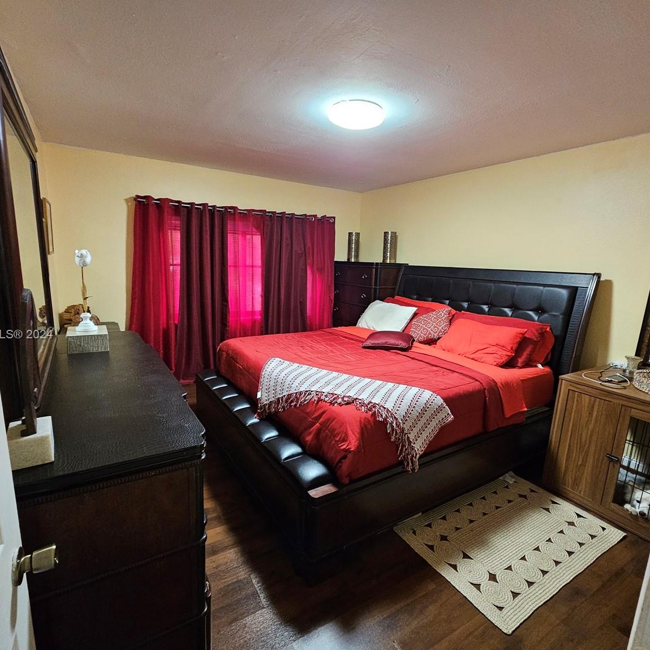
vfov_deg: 87.4
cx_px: 325
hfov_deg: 87.4
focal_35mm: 16
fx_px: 340
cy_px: 335
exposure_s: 1/30
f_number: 2.2
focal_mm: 2.2
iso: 640
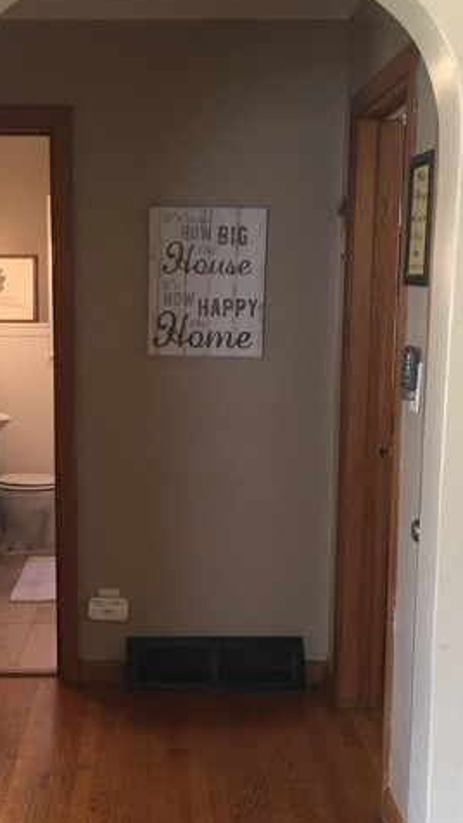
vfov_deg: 40.4
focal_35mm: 51
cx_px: 161
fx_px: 1112
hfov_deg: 23.4
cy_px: 500
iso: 64
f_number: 2.2
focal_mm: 4.15
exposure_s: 1/15
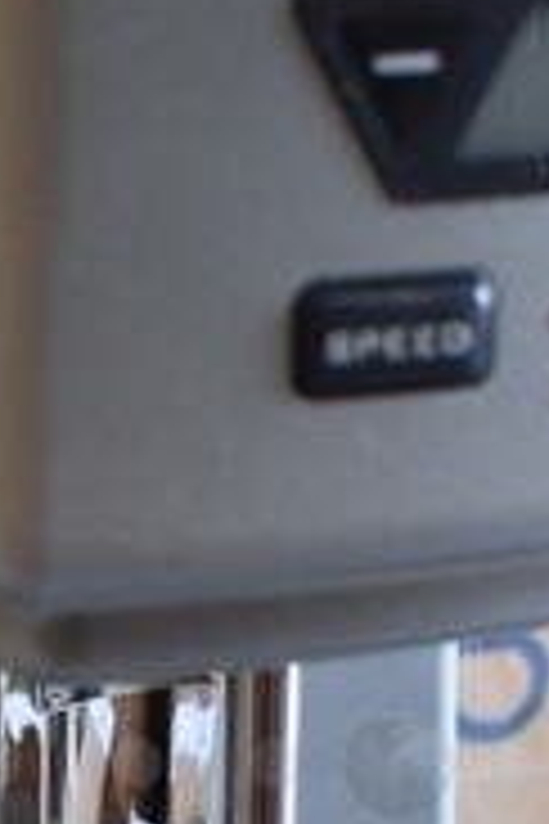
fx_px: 3088
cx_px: 135
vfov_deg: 14.8
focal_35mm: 135
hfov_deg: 10.1
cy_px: 948
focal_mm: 18
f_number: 3.5
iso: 500
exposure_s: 1/125
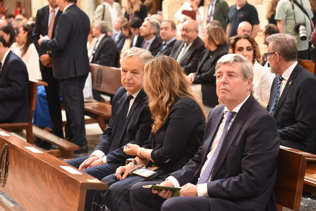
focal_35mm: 86
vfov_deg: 15.9
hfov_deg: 23.6
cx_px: 158
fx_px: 755
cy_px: 106
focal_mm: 86
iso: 5600
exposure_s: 1/100
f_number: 4
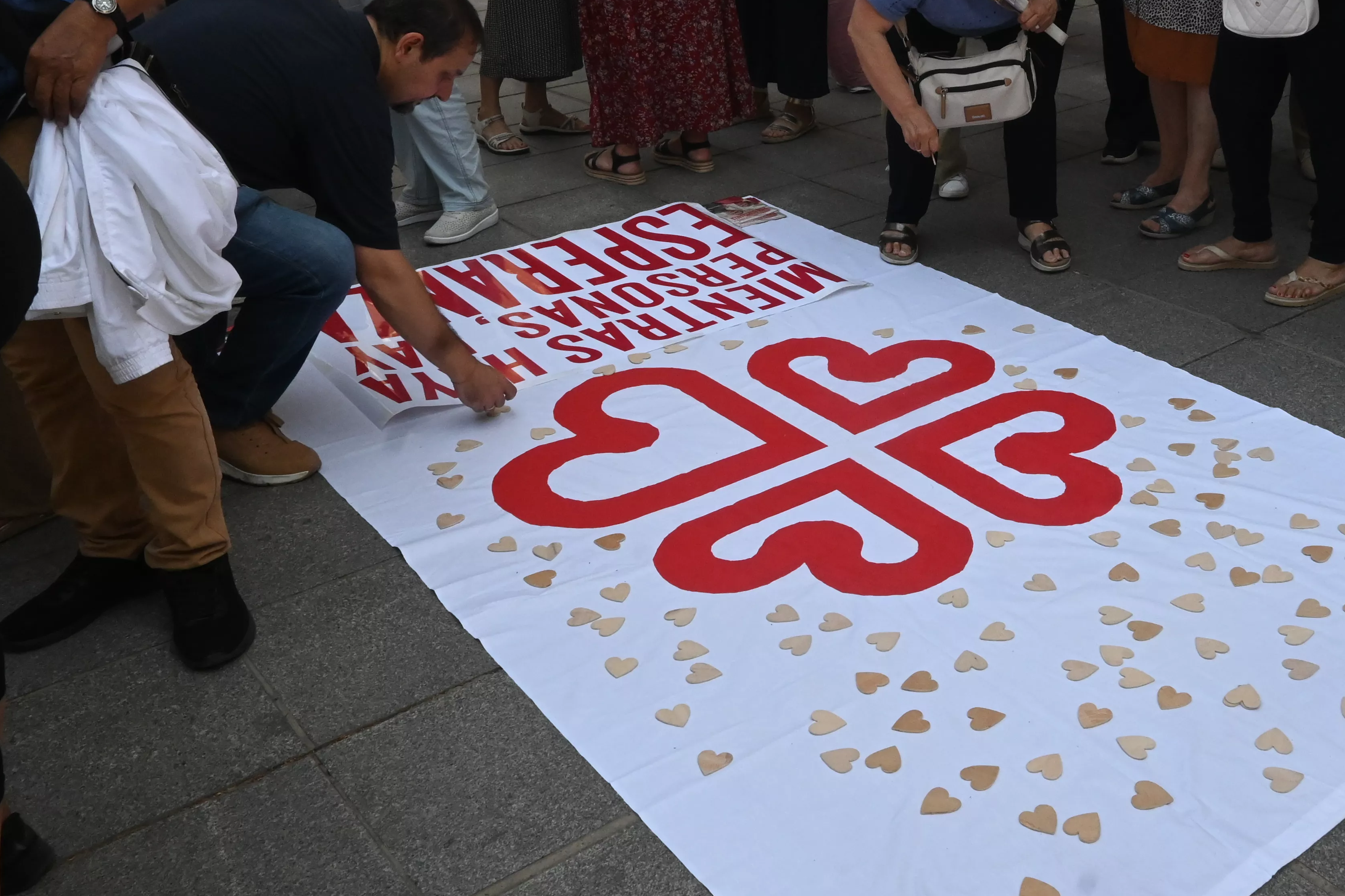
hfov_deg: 47.5
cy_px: 247
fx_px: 1494
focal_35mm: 40
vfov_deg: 32.9
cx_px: 920
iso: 1600
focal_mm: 16
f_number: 13
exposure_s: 1/640
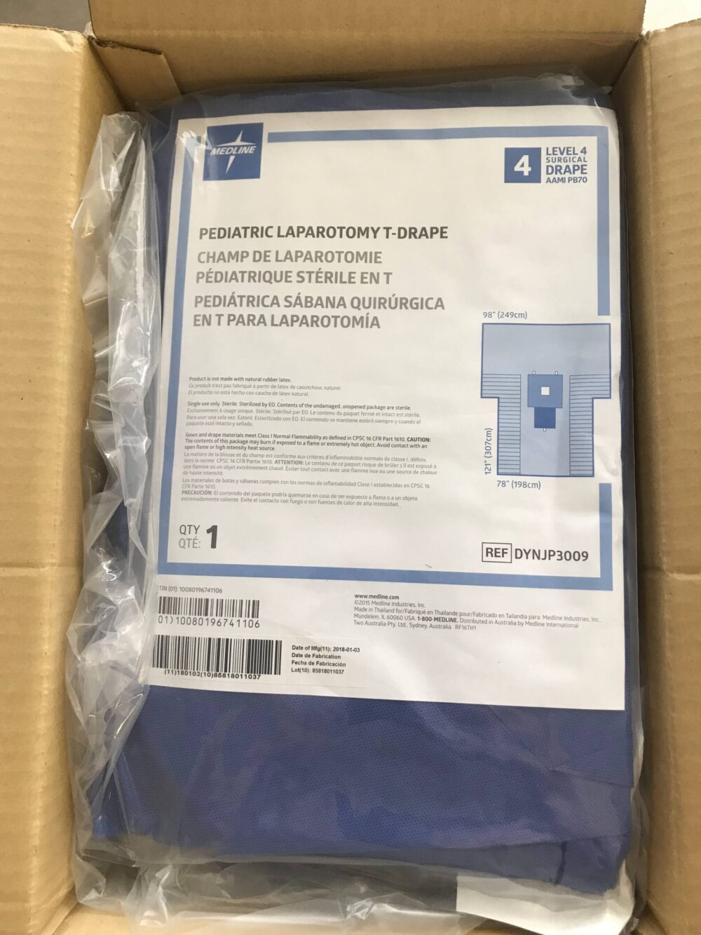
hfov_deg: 49.8
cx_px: 350
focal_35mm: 28
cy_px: 468
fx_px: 756
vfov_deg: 63.4
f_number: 1.8
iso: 25
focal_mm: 3.99
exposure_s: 1/30
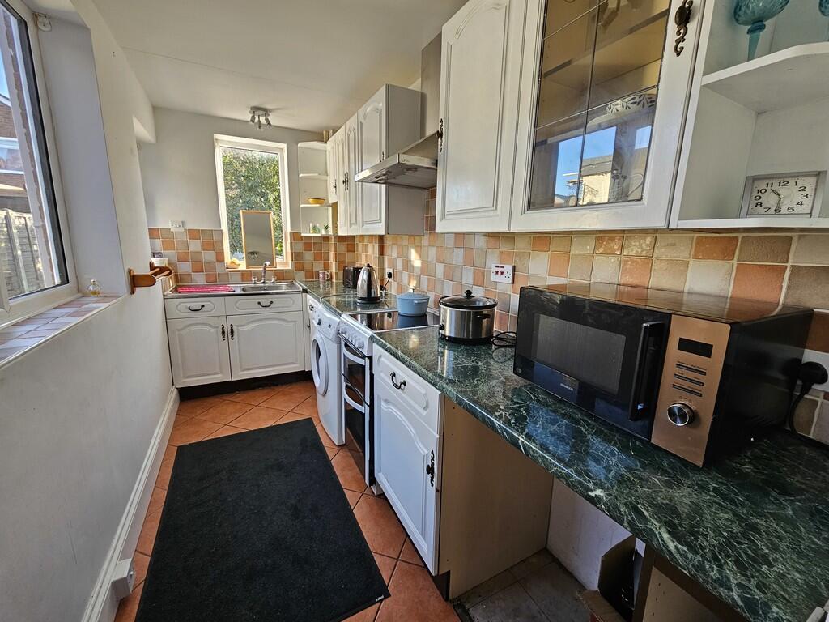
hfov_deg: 106.2
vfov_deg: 89.9
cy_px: 311
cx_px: 414
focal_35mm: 13
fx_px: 311
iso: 125
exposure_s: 1/71
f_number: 2.2
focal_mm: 2.2
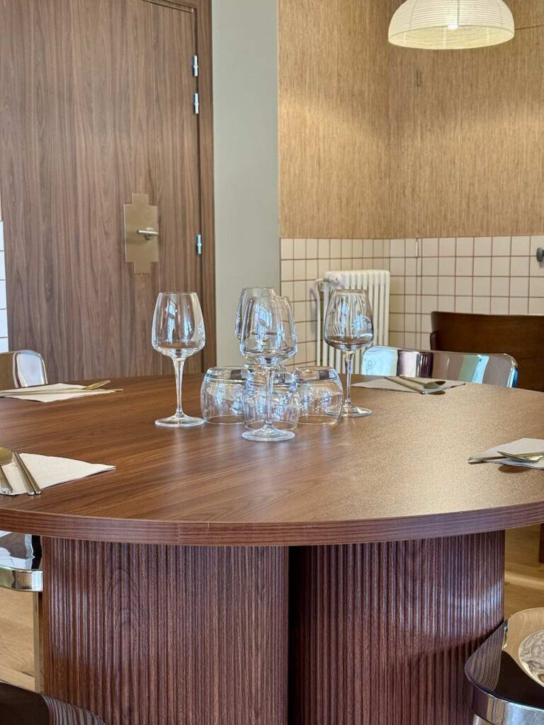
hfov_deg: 30.3
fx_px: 1006
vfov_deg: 39.7
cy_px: 362
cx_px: 272
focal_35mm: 48
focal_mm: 6.76
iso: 160
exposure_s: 1/50
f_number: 1.78
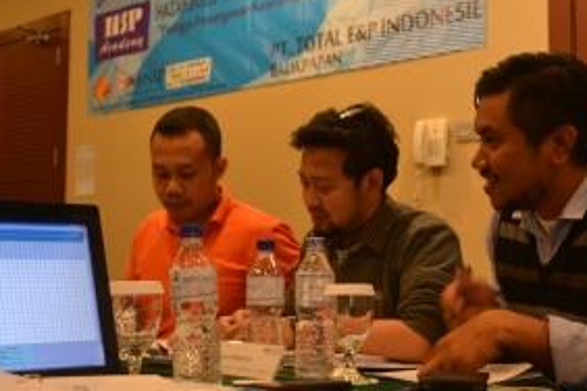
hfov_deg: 32.4
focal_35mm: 62
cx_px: 316
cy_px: 155
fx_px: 1011
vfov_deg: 21.9
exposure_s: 1/15
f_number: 4.2
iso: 560
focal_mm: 26
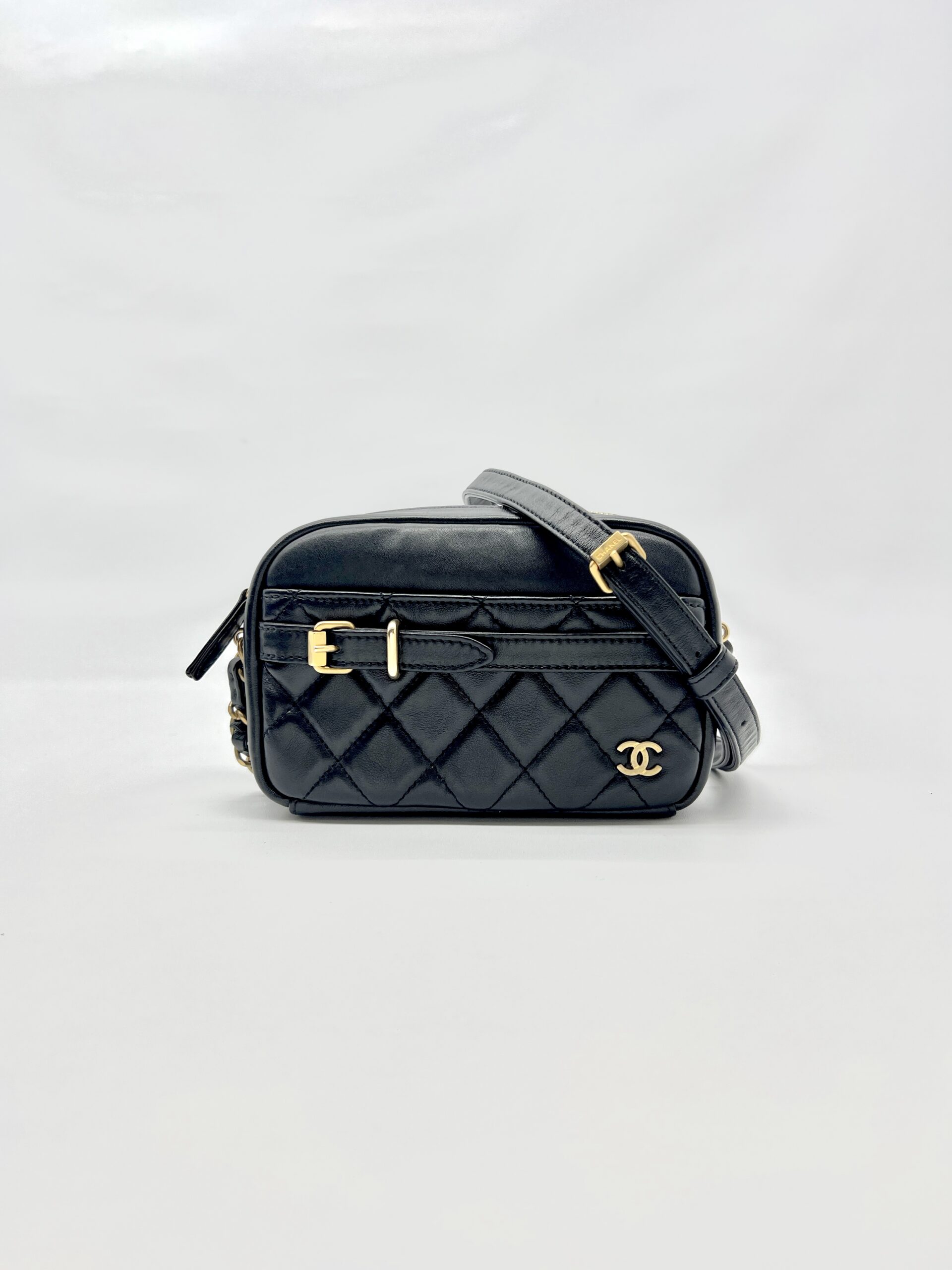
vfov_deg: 67.3
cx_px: 476
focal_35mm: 26
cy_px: 635
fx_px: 953
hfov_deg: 53.1
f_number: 1.5
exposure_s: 1/205
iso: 40
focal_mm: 5.7
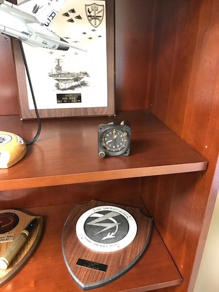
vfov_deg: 63.4
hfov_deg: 49.7
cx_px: 110
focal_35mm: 28
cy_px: 146
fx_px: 236
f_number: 1.8
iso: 80
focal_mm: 3.99
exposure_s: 1/5
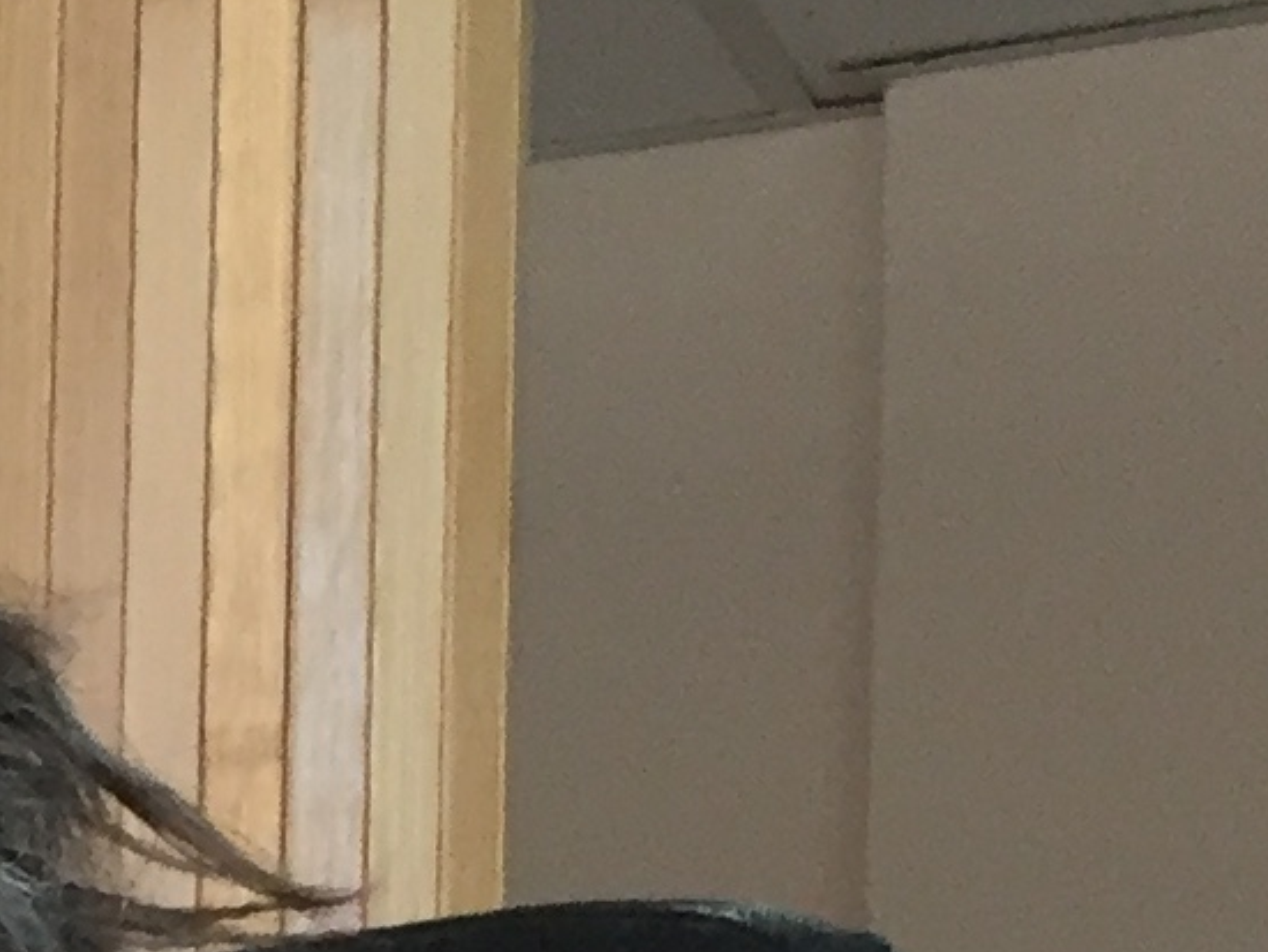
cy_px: 2358
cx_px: -593
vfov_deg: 7.9
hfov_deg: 11.1
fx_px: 6303
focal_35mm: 172
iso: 160
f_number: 2.2
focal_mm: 4.15
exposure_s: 1/33
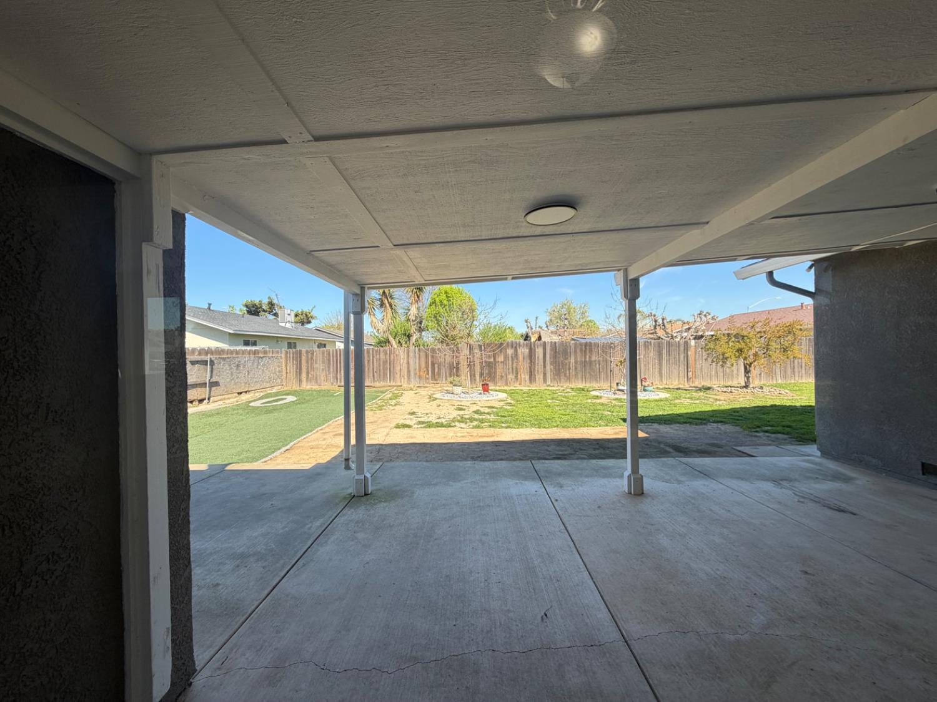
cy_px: 351
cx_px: 468
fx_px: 379
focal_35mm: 14
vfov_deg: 85.7
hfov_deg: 102.1
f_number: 2.2
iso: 40
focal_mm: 2.22
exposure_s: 1/502
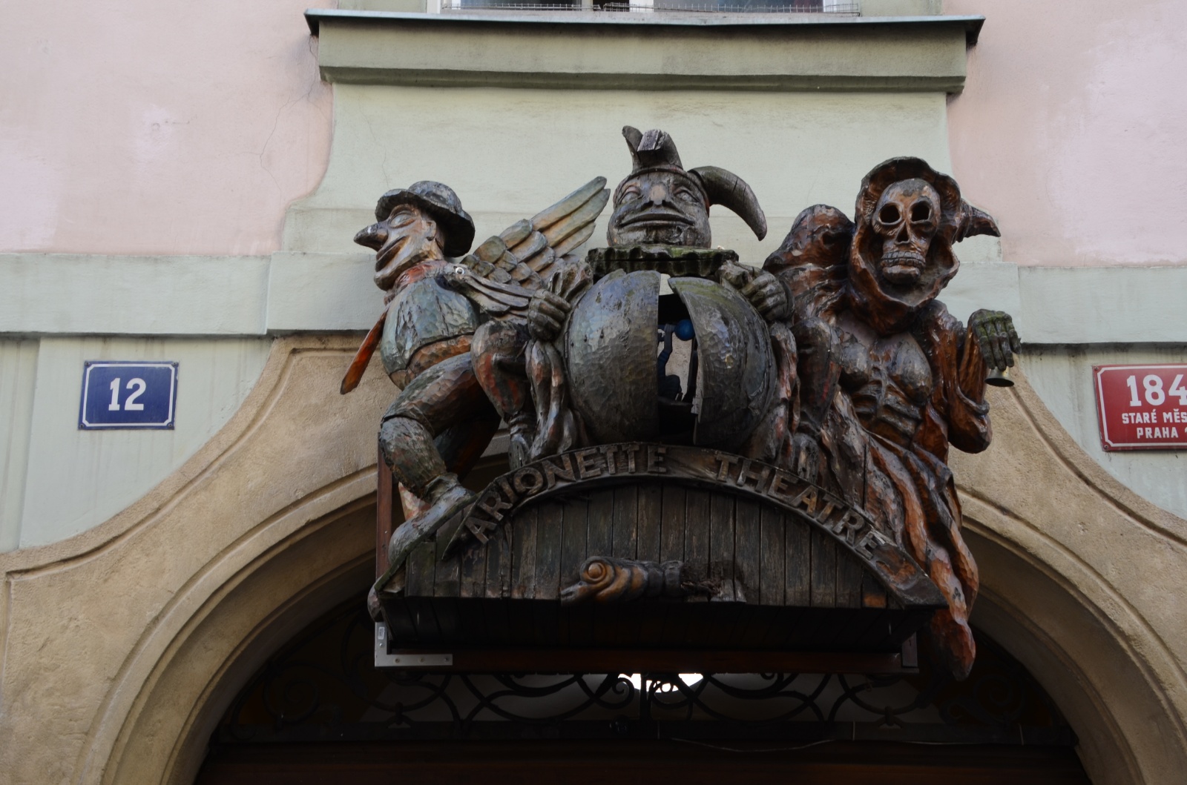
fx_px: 1974
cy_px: 392
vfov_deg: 22.5
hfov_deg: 33.5
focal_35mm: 60
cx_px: 594
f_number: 7.1
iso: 200
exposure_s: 1/30
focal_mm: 40
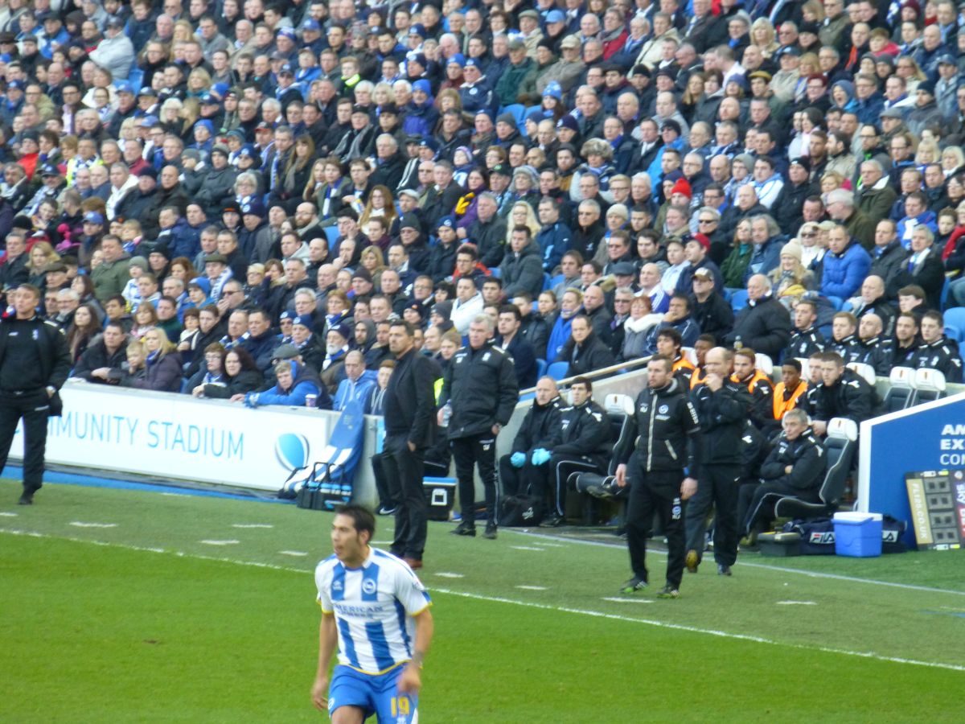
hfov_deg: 5.1
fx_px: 10761
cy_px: 362
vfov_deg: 3.9
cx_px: 482
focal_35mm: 386
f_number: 5.9
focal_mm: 68.9
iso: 400
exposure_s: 1/40
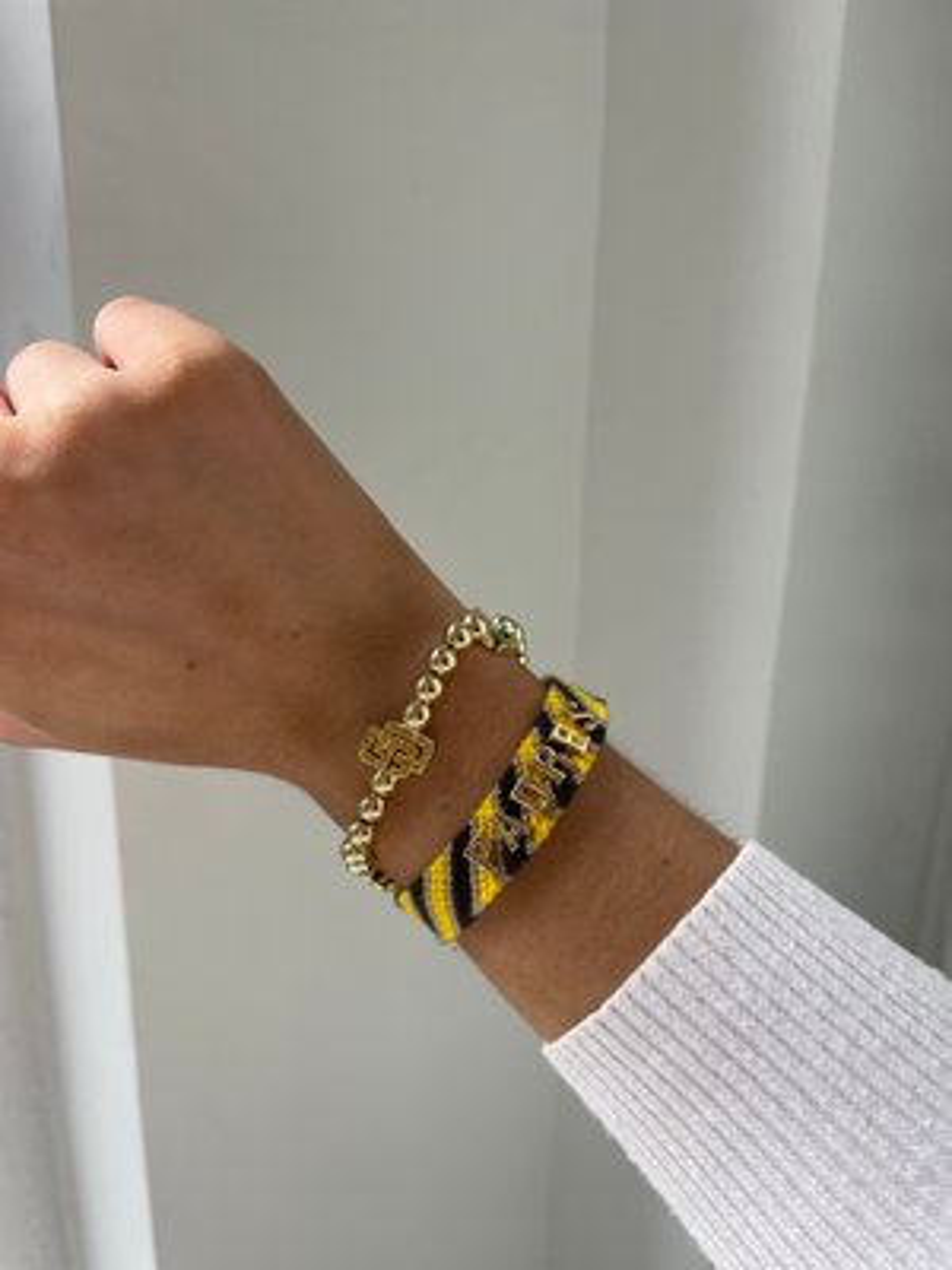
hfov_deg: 53.1
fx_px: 953
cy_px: 635
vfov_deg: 67.3
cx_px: 476
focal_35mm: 26
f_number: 1.6
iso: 40
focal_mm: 4.2
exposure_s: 1/121
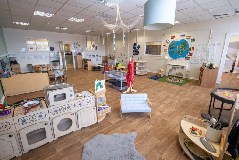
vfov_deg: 70.5
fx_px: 113
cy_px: 80
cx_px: 120
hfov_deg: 93.3
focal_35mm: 17
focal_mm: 11
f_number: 5.6
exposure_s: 1/50
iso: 640
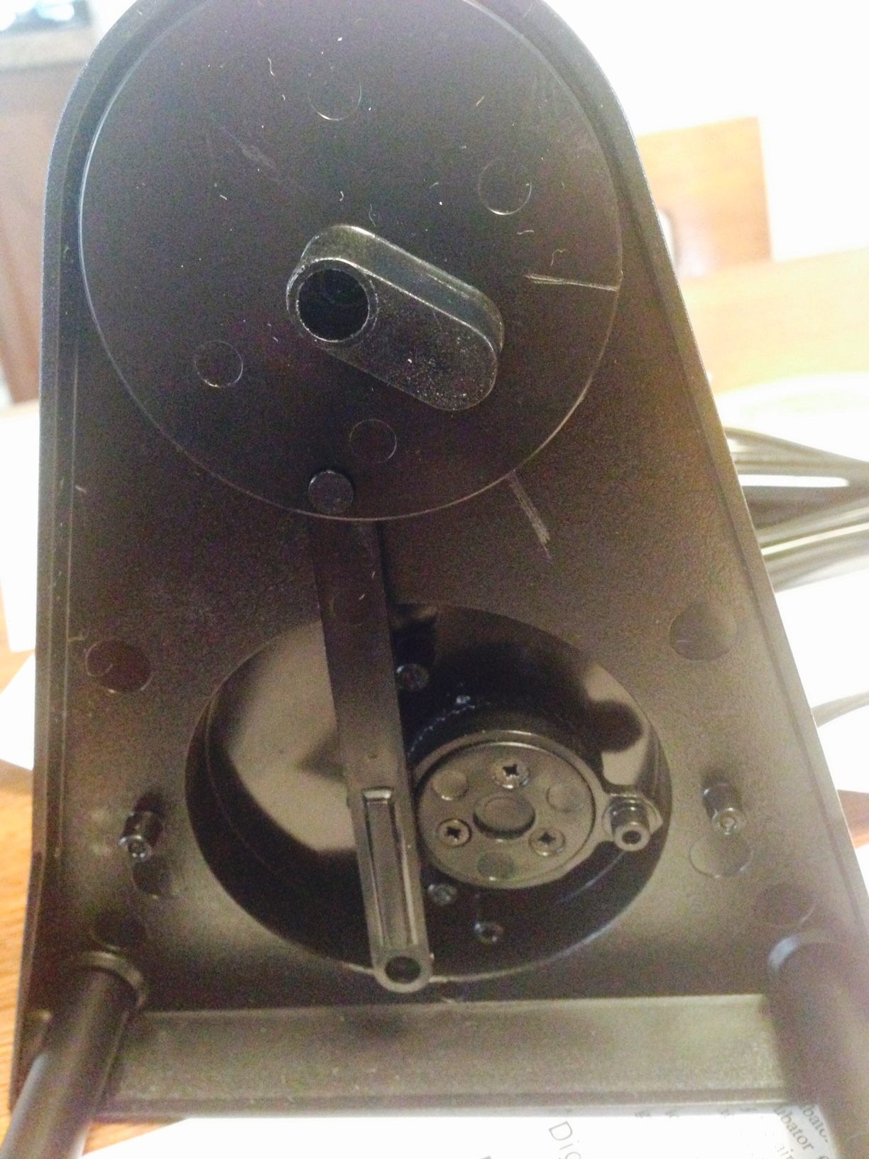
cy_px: 580
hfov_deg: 42.9
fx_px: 1105
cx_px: 434
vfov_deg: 55.4
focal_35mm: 33
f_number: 2.4
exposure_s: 1/15
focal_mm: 4.12
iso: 640
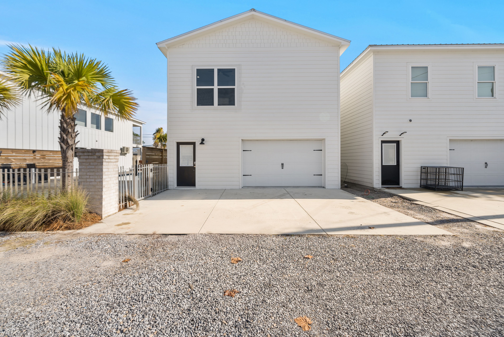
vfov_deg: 81.3
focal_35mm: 14
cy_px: 168
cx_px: 252
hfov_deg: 104.2
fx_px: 196
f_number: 7.1
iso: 40
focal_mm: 14
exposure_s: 1/160
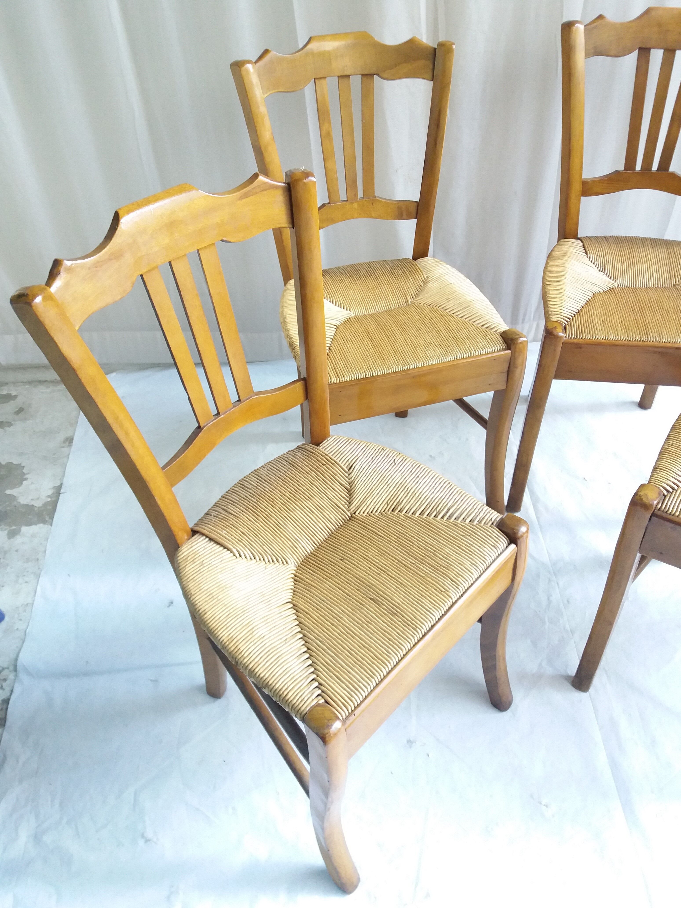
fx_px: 734
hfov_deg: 49.7
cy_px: 454
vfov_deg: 63.4
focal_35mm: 28
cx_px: 340
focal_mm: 3.7
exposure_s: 1/17
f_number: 1.9
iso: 160
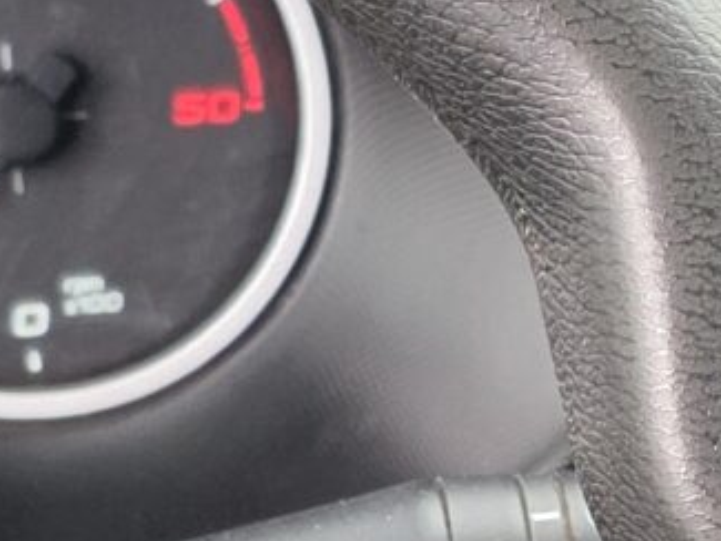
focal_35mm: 181
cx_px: 694
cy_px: 634
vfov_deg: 8.1
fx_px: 3771
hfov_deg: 10.8
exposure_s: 1/180
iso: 200
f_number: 1.7
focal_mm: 6.25
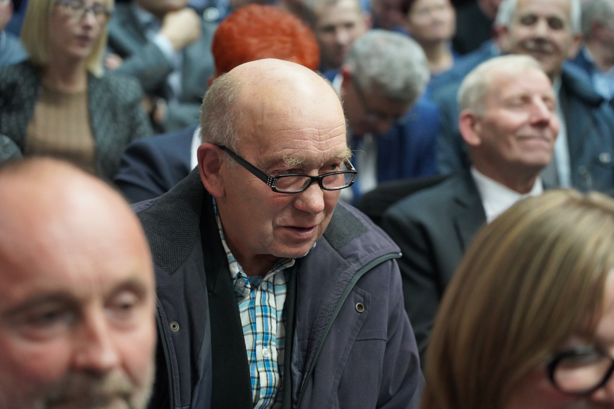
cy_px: 204
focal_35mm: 105
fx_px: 1791
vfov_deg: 13.0
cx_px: 307
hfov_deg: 19.5
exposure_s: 1/160
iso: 8000
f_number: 4
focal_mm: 105
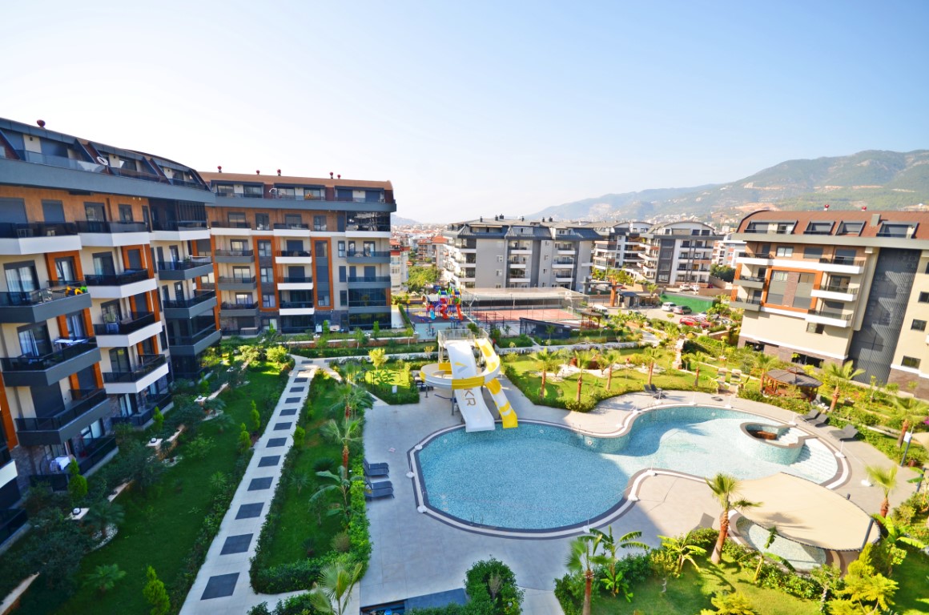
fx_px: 386
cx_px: 464
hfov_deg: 100.5
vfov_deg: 77.1
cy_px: 308
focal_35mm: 15
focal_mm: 10
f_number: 7.1
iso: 100
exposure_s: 1/200
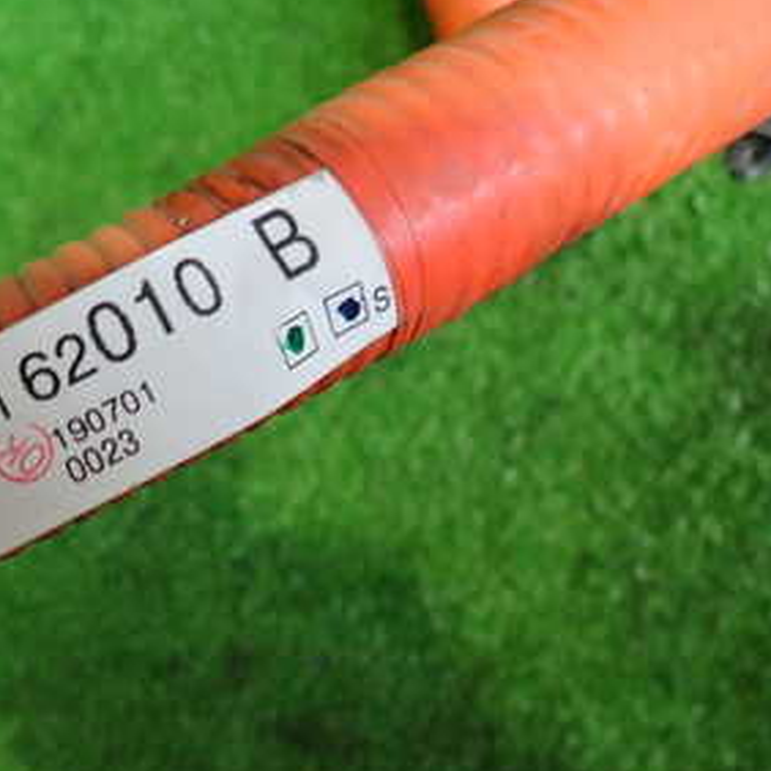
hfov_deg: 34.0
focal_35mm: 47
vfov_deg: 36.0
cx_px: 68
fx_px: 1184
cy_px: 418
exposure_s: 1/40
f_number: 2
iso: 200
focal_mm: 4.5
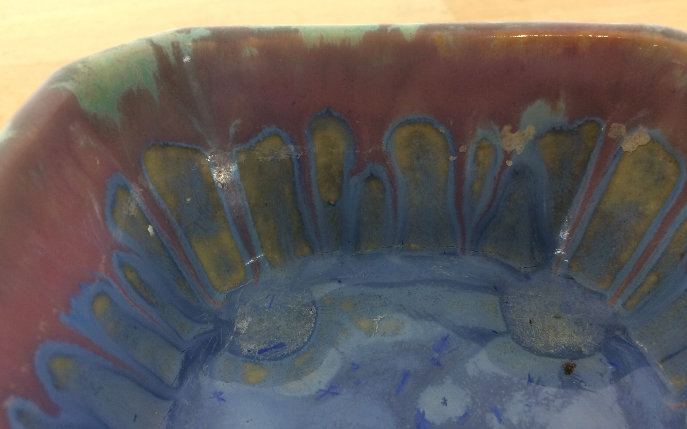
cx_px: 345
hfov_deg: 61.2
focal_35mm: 31
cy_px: 234
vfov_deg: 40.6
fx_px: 580
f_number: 2.2
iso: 100
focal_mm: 4.15
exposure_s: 1/33
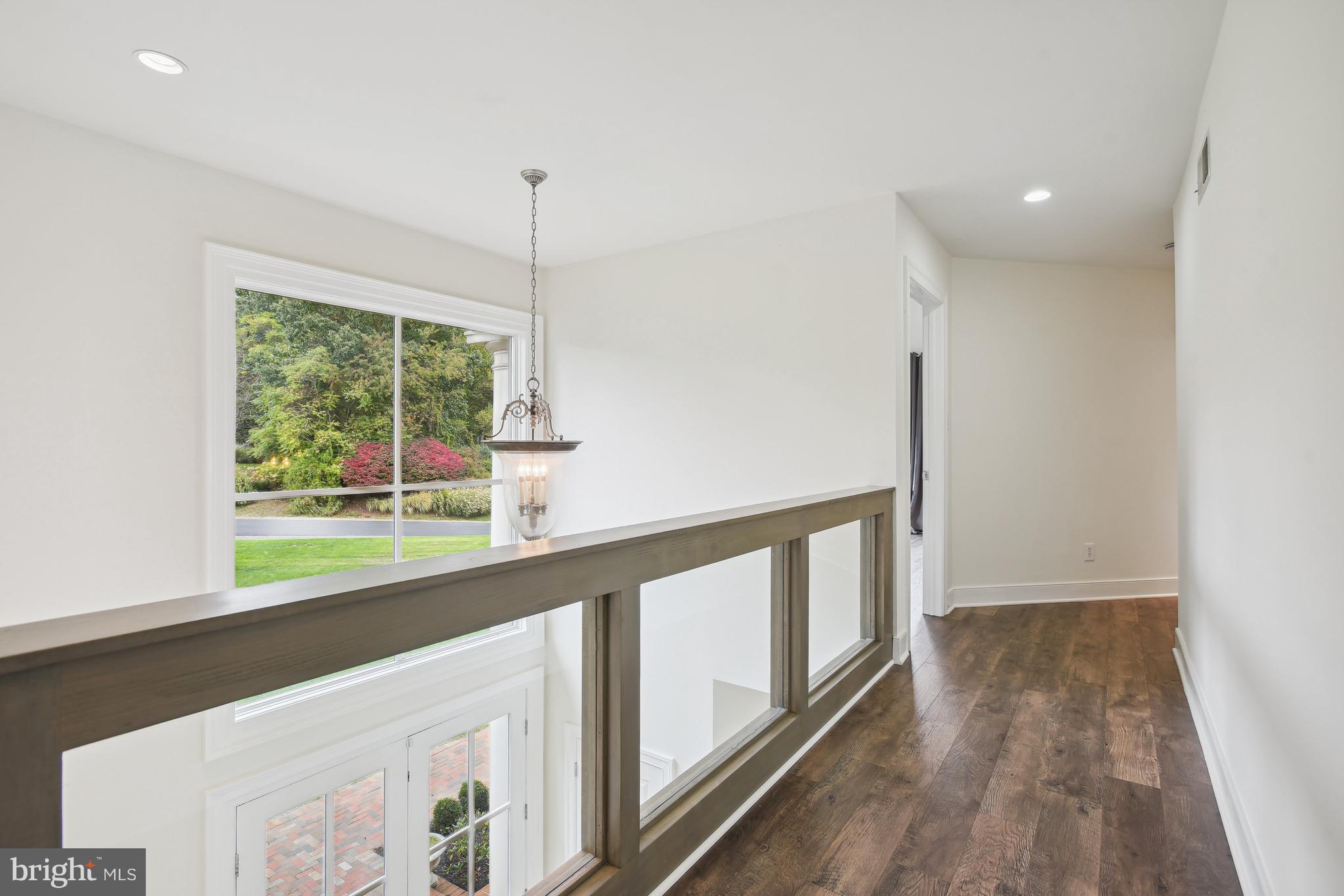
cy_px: 448
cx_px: 672
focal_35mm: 17
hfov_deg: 93.3
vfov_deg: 70.5
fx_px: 635
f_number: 8
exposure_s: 1/25
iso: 200
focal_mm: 17
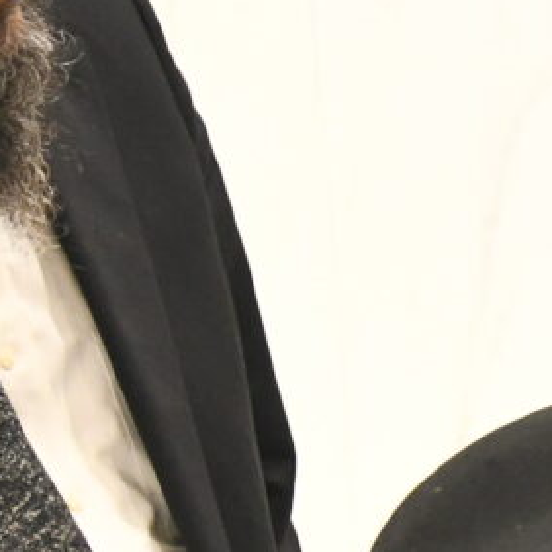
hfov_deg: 4.8
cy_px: 717
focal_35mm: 345
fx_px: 6224
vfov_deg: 5.1
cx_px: 1783
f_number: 5.6
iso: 2500
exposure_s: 1/160
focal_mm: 56
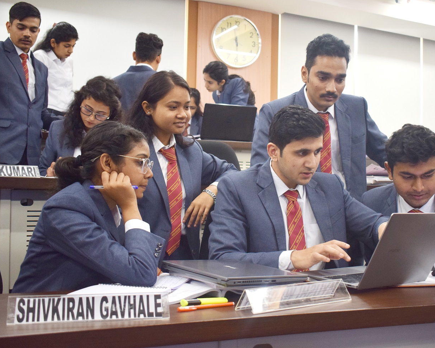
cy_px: 170
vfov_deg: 33.4
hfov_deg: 40.9
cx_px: 263
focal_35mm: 45
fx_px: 579
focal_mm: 26
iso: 800
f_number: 4
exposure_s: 1/60
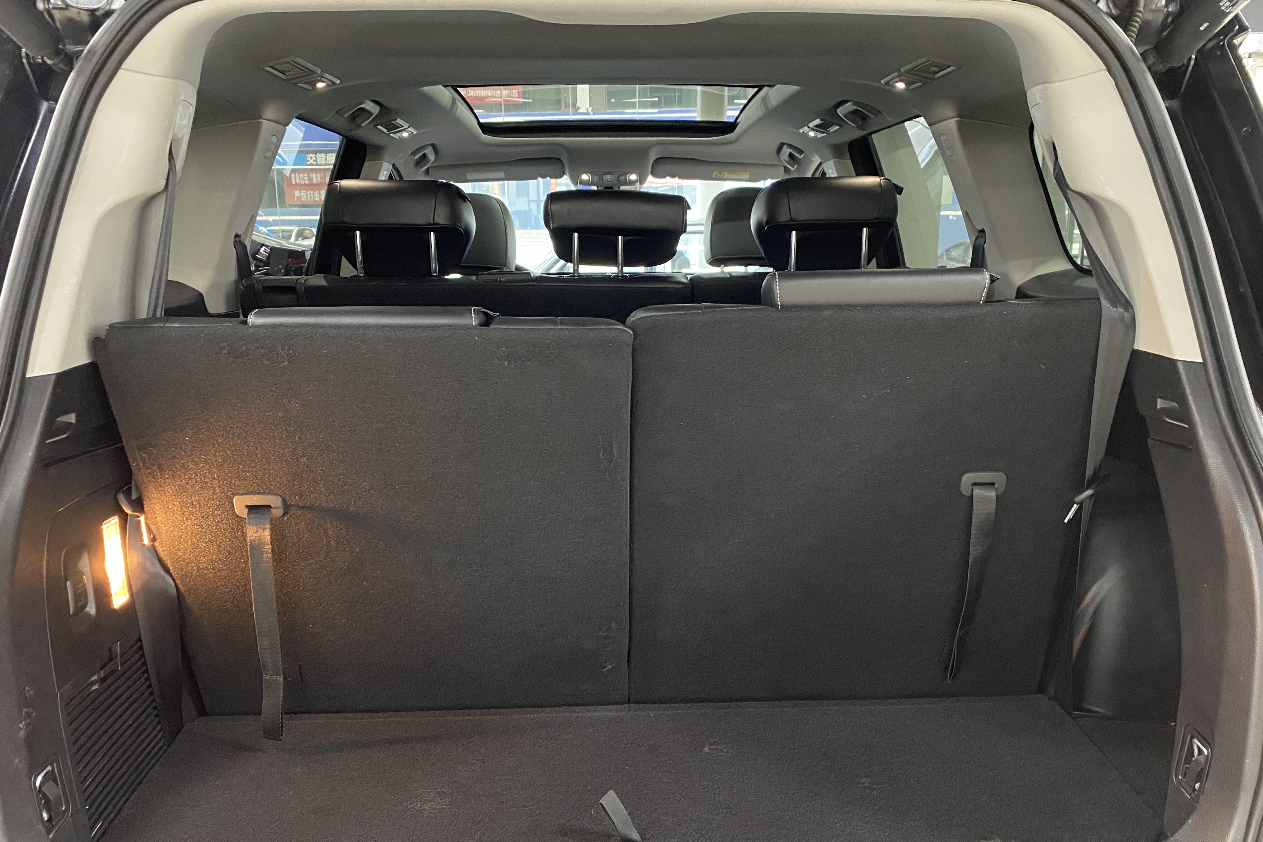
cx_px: 645
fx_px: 982
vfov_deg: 46.3
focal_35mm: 28
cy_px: 470
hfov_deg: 65.5
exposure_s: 1/25
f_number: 1.8
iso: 640
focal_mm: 4.25
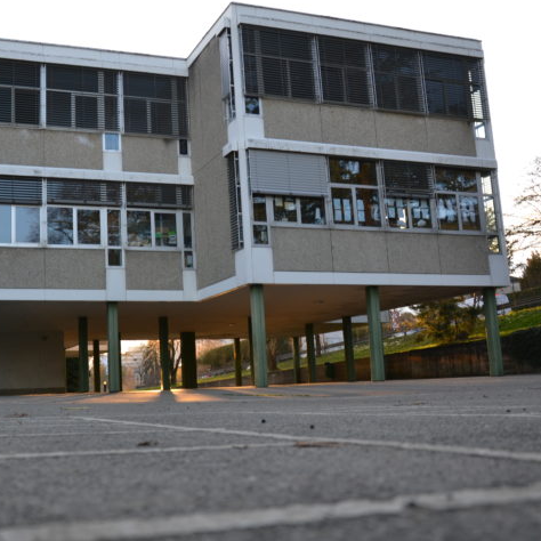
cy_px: 268
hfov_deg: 40.4
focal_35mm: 41
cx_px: 156
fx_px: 719
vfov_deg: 41.3
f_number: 5.6
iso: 250
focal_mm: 21
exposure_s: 1/125
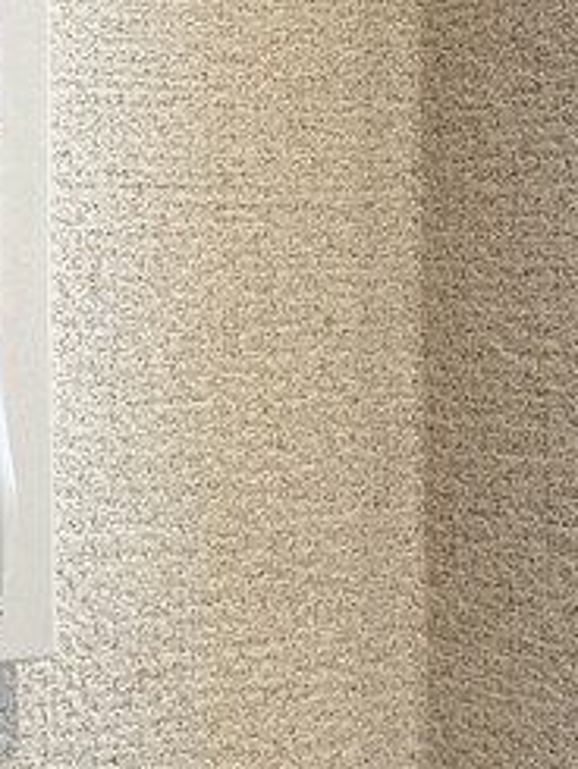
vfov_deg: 23.0
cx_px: -336
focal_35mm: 85
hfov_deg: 15.7
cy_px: 292
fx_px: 1891
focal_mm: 4.2
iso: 100
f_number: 1.6
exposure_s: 1/121
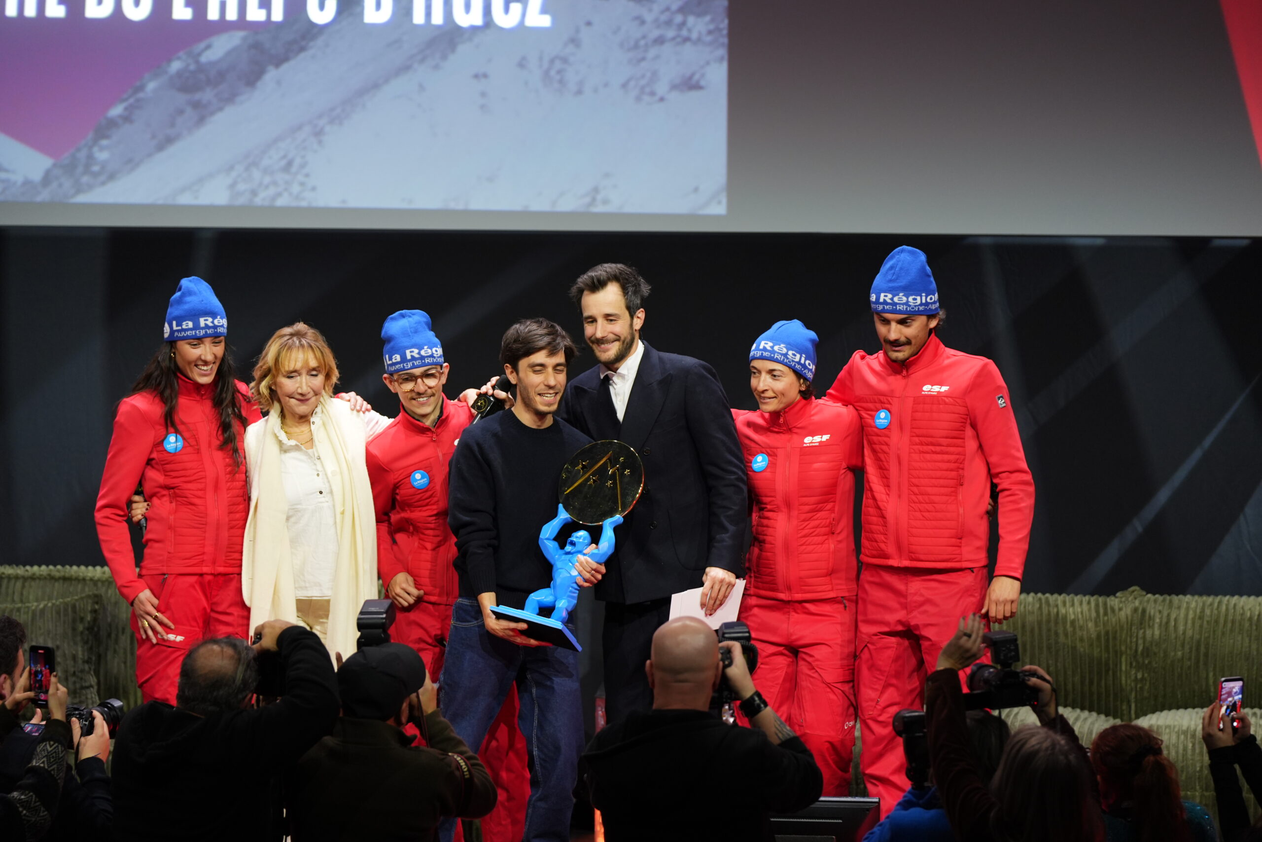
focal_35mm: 192
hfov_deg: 10.7
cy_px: 421
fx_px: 6731
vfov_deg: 7.2
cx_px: 631
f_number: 2.8
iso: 1000
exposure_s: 1/250
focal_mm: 192
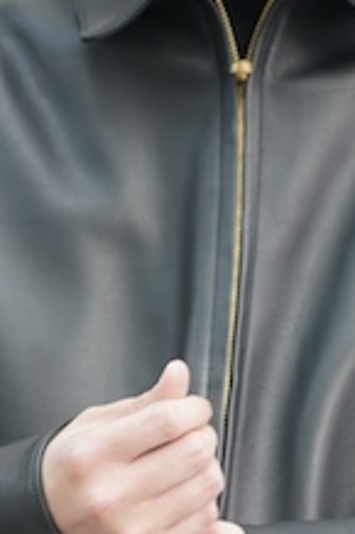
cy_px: 631
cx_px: 255
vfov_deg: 10.1
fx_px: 2978
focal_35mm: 201
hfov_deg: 6.8
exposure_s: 1/80
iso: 250
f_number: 4
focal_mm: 73
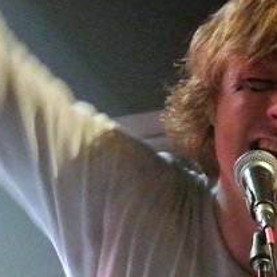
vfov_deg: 4.0
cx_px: 261
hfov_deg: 4.0
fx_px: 3920
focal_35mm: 433
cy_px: 276
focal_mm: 38.5
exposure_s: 1/60
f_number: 3.8
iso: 3200
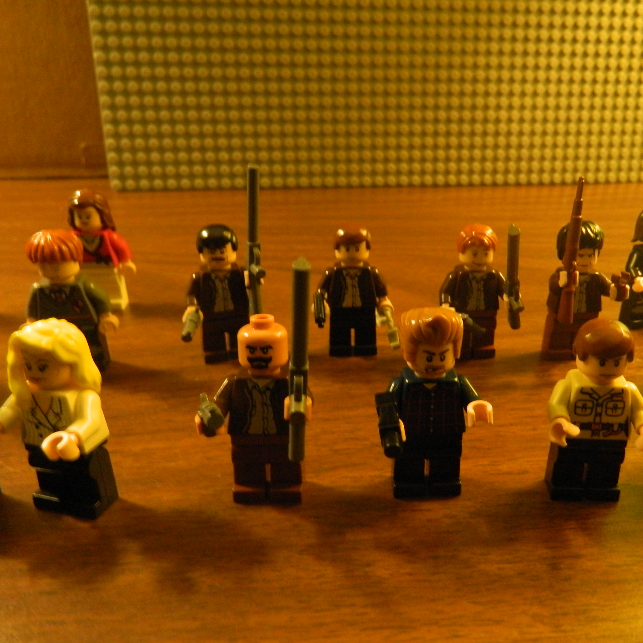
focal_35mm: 30
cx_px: 397
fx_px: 630
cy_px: 326
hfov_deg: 53.5
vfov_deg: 54.0
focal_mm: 4.5
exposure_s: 1/15
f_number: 3.1
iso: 400
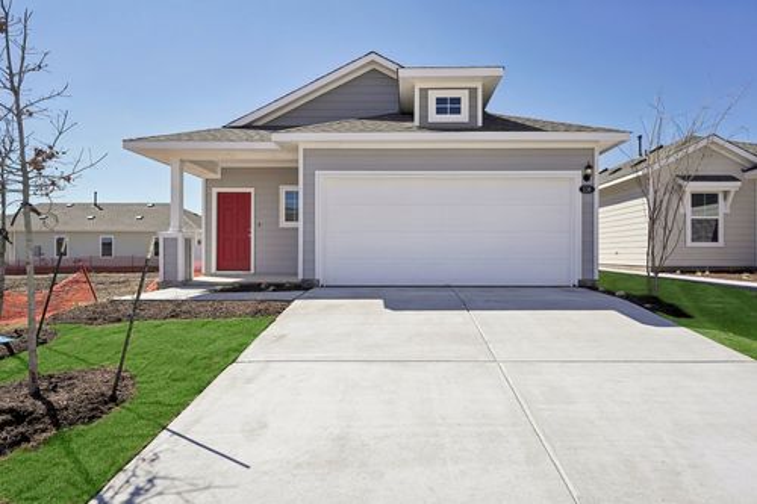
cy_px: 252
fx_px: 395
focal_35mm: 19
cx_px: 378
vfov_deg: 65.1
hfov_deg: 87.5
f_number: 8
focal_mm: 18.8
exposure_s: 1/2000
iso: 400
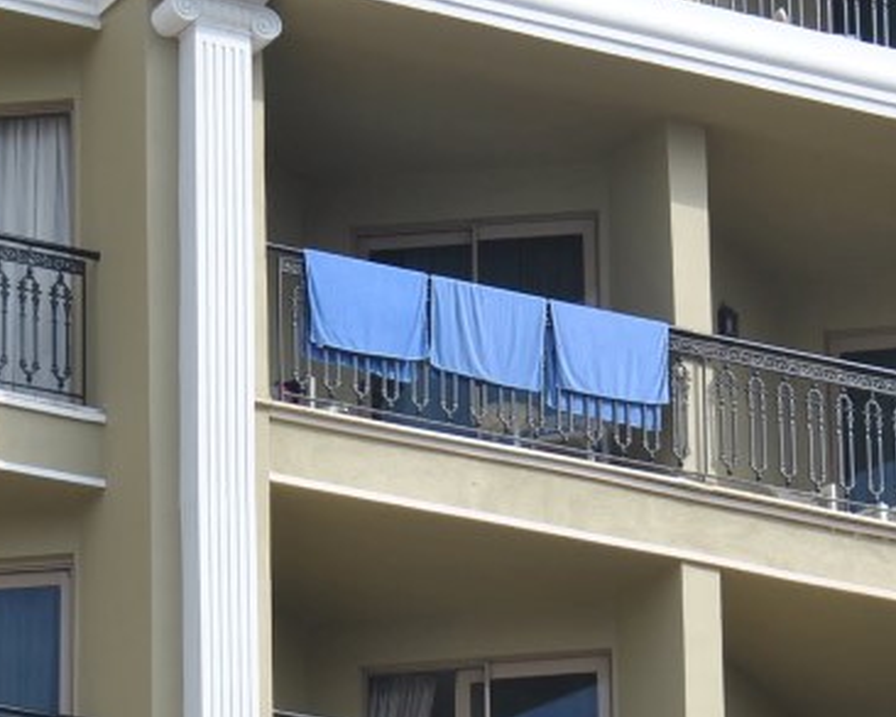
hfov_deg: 7.1
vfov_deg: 5.6
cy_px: 697
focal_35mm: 274
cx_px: 430
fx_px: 7268
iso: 140
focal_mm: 62
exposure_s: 1/500
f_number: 5.6
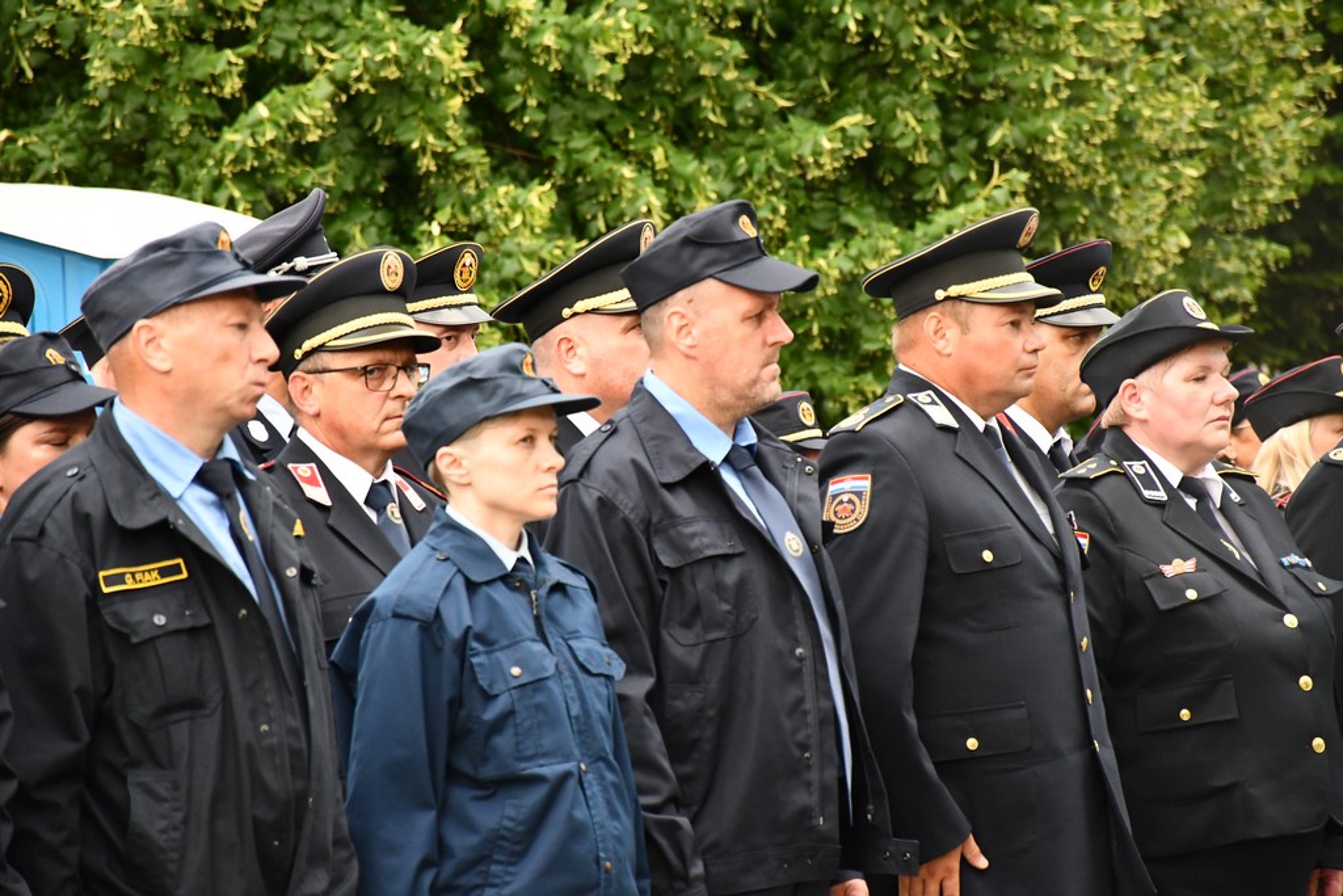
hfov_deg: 9.8
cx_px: 672
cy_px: 448
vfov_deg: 6.5
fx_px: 7835
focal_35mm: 210
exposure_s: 1/500
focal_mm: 140
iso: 2800
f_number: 5.6
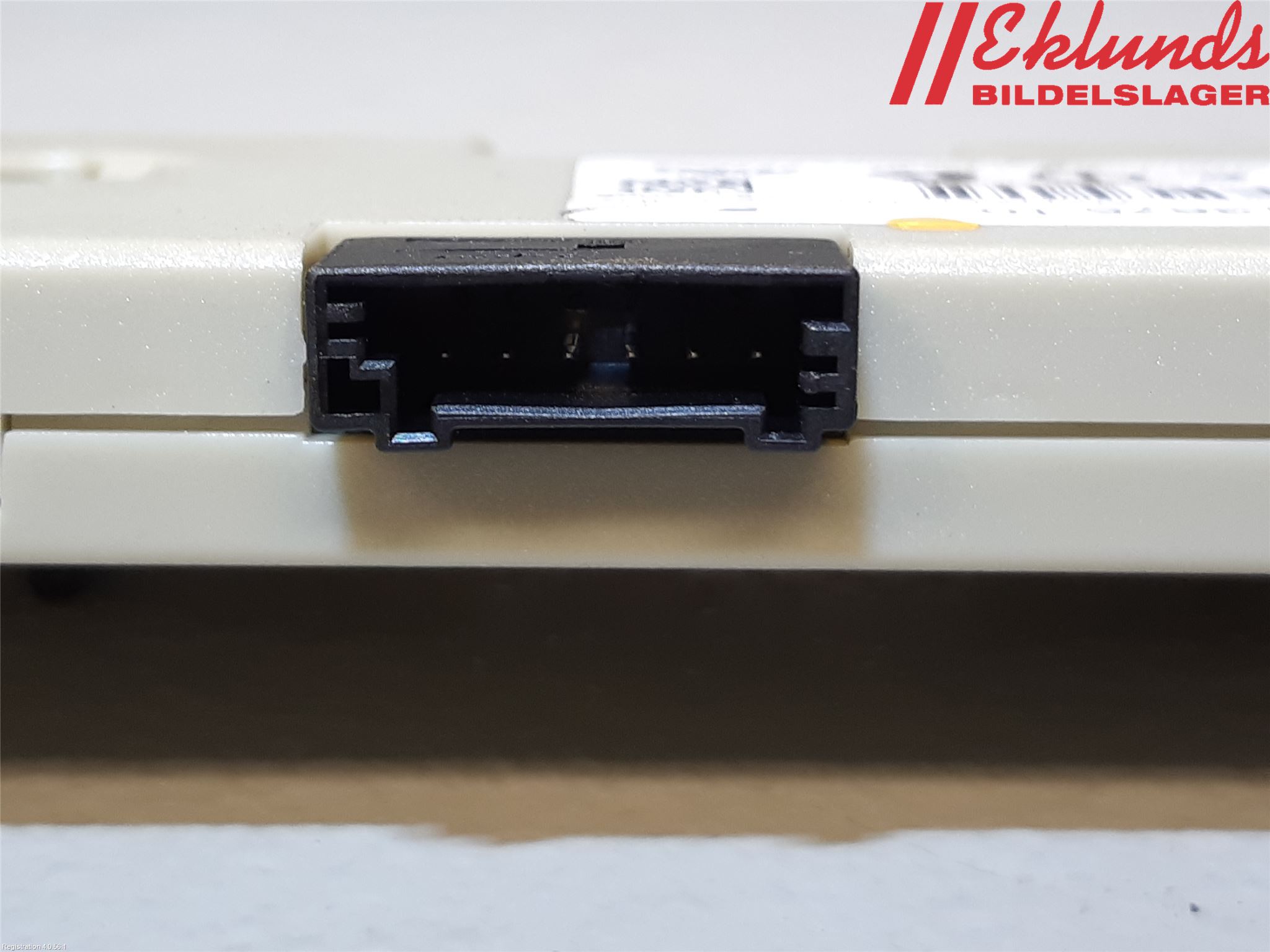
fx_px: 954
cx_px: 635
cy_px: 476
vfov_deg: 53.1
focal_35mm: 26
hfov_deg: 67.3
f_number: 1.7
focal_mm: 3.93
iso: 80
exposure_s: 1/50
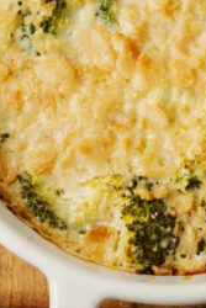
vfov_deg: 13.3
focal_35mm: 150
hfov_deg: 9.1
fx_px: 1286
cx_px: 168
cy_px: -51
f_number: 5
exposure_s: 1/80
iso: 320
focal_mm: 50
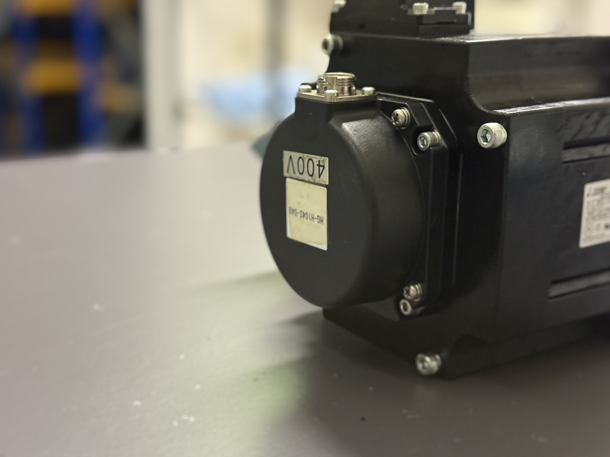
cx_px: 305
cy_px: 228
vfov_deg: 30.3
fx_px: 846
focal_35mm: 48
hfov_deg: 39.7
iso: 500
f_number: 1.78
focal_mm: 6.76
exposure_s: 1/33
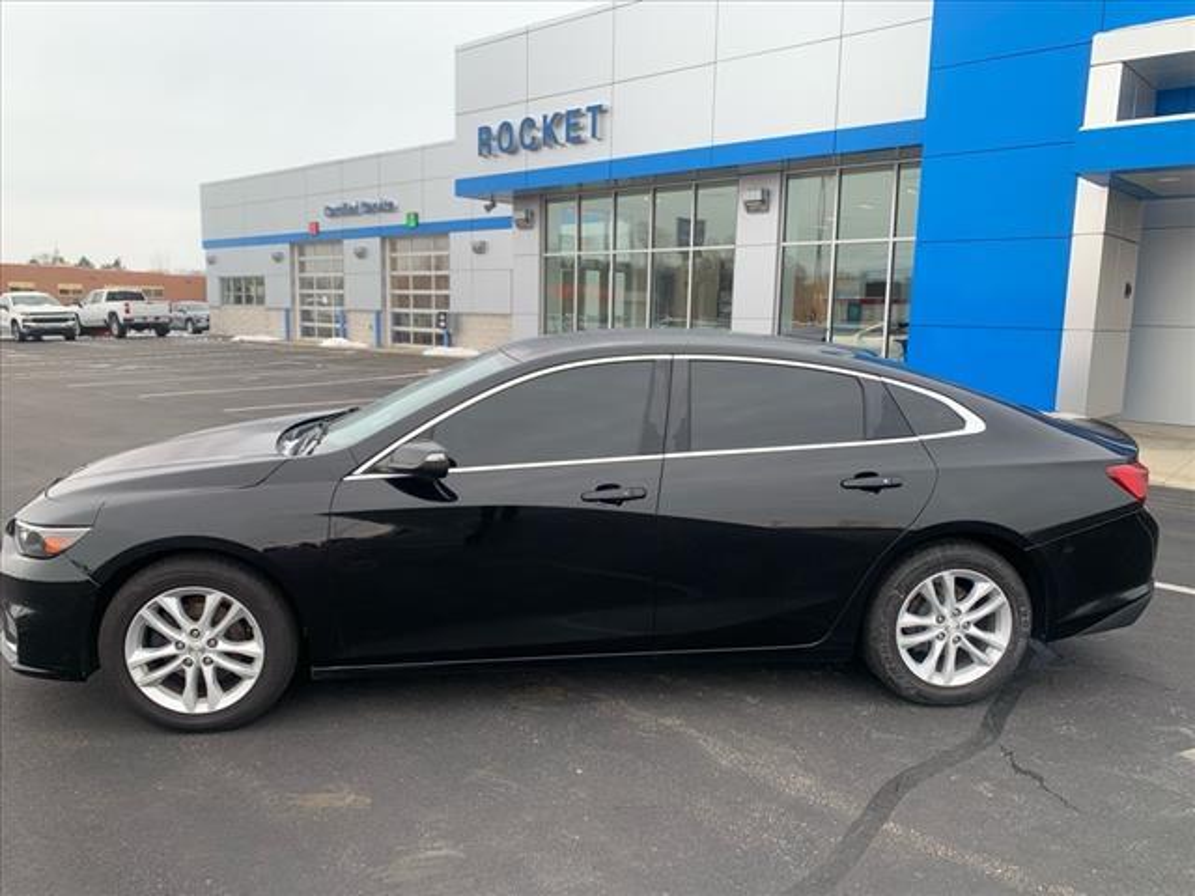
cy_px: 448
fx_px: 898
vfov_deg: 53.1
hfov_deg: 67.3
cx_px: 598
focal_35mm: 26
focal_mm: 4.25
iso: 25
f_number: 1.8
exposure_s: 1/176
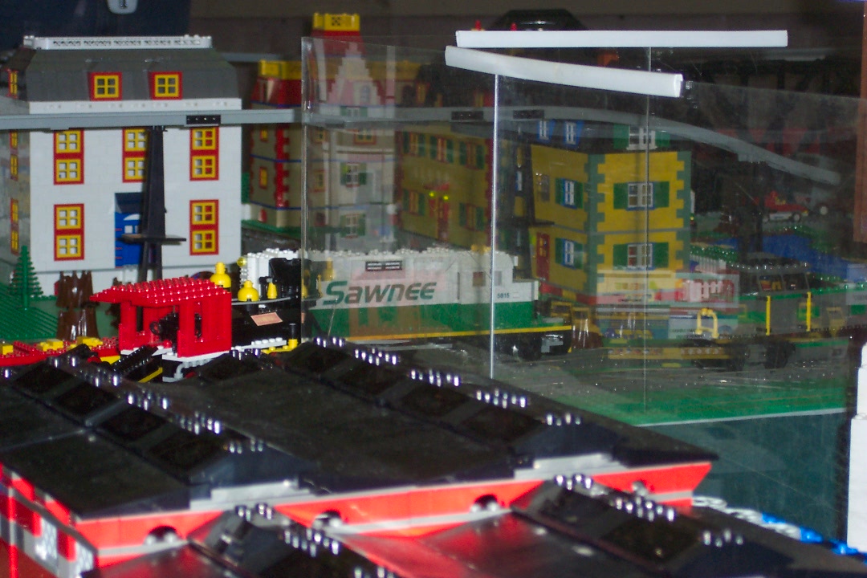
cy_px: 289
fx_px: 2745
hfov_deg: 17.9
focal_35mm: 114
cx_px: 434
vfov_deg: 12.0
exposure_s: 1/90
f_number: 4.8
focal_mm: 24
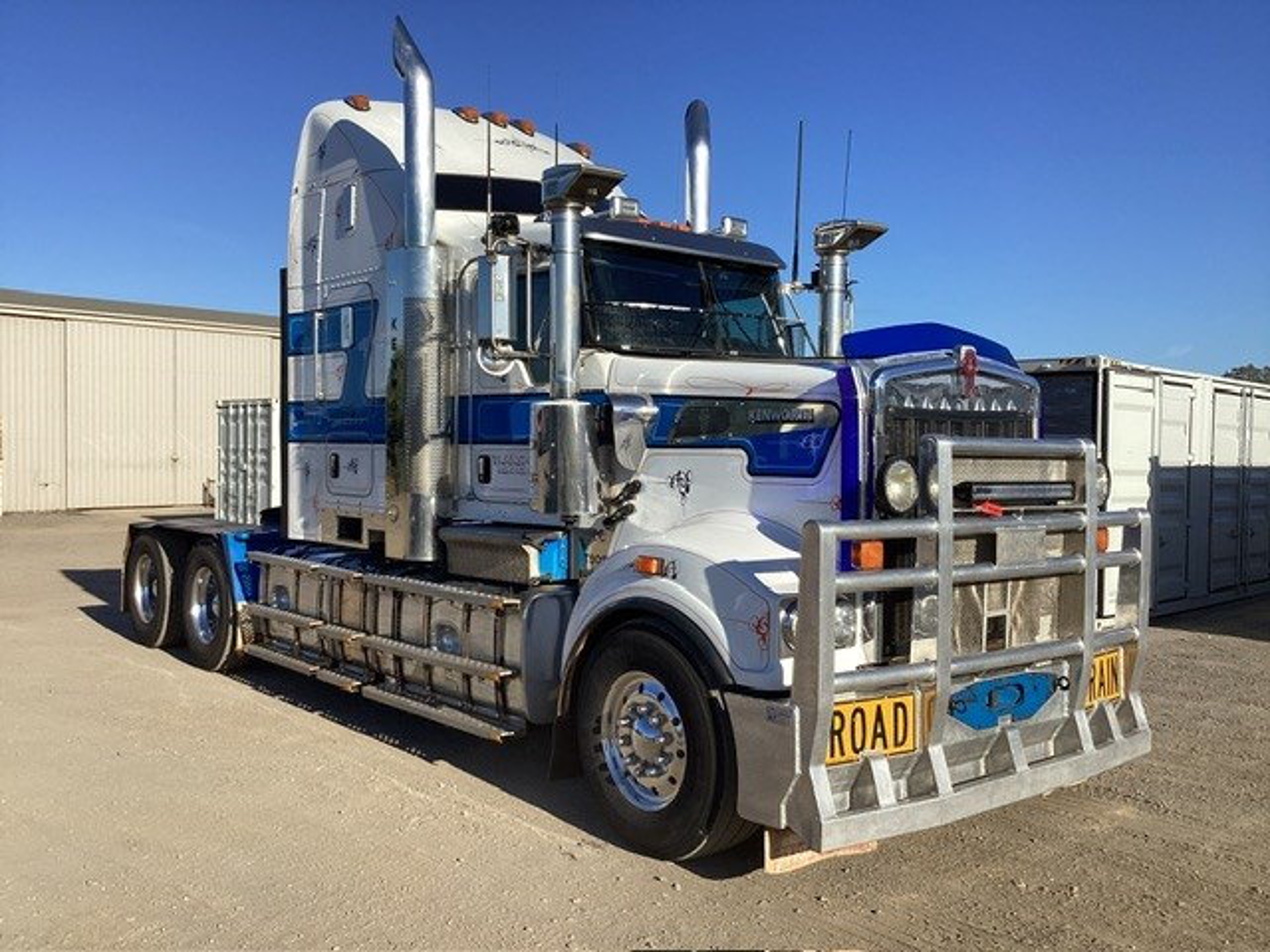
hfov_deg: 58.4
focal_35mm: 31
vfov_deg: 45.4
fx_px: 1137
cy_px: 476
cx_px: 635
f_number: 2.4
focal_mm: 3.3
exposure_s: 1/1773
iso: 25
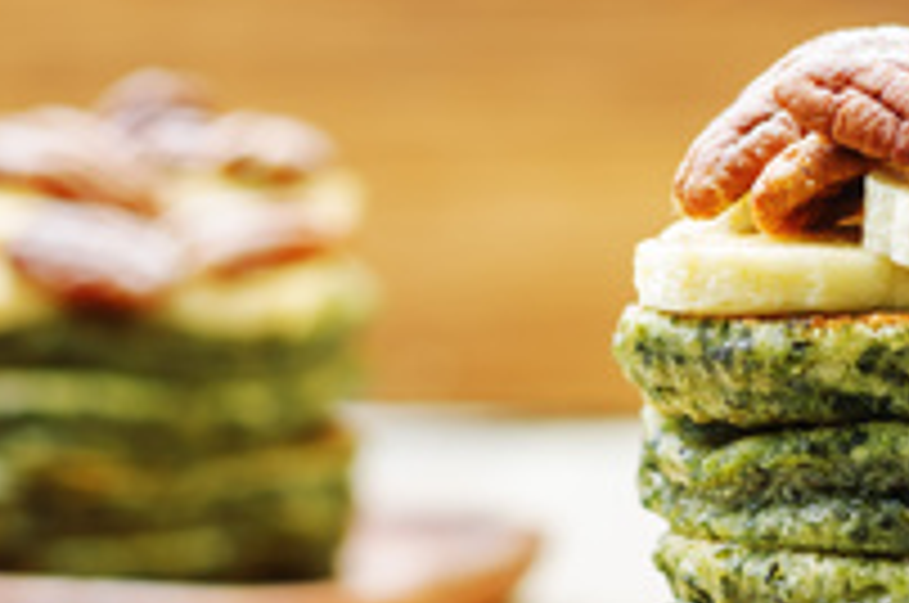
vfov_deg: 8.6
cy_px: 477
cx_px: 734
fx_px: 3983
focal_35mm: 158
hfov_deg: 13.0
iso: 100
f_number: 4.5
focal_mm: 50
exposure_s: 1/30
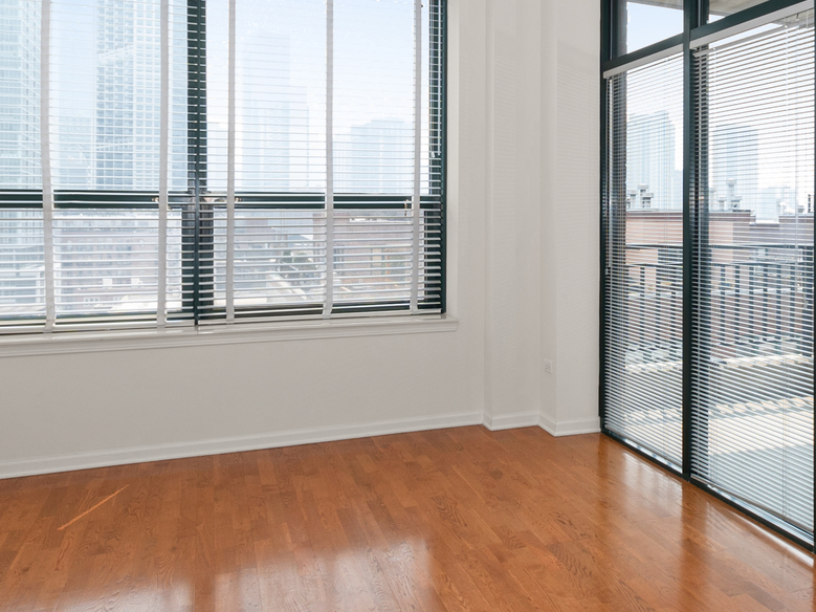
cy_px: 201
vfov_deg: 46.0
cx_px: 493
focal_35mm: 30
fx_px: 707
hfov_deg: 59.4
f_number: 7.1
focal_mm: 10
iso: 250
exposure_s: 1/200
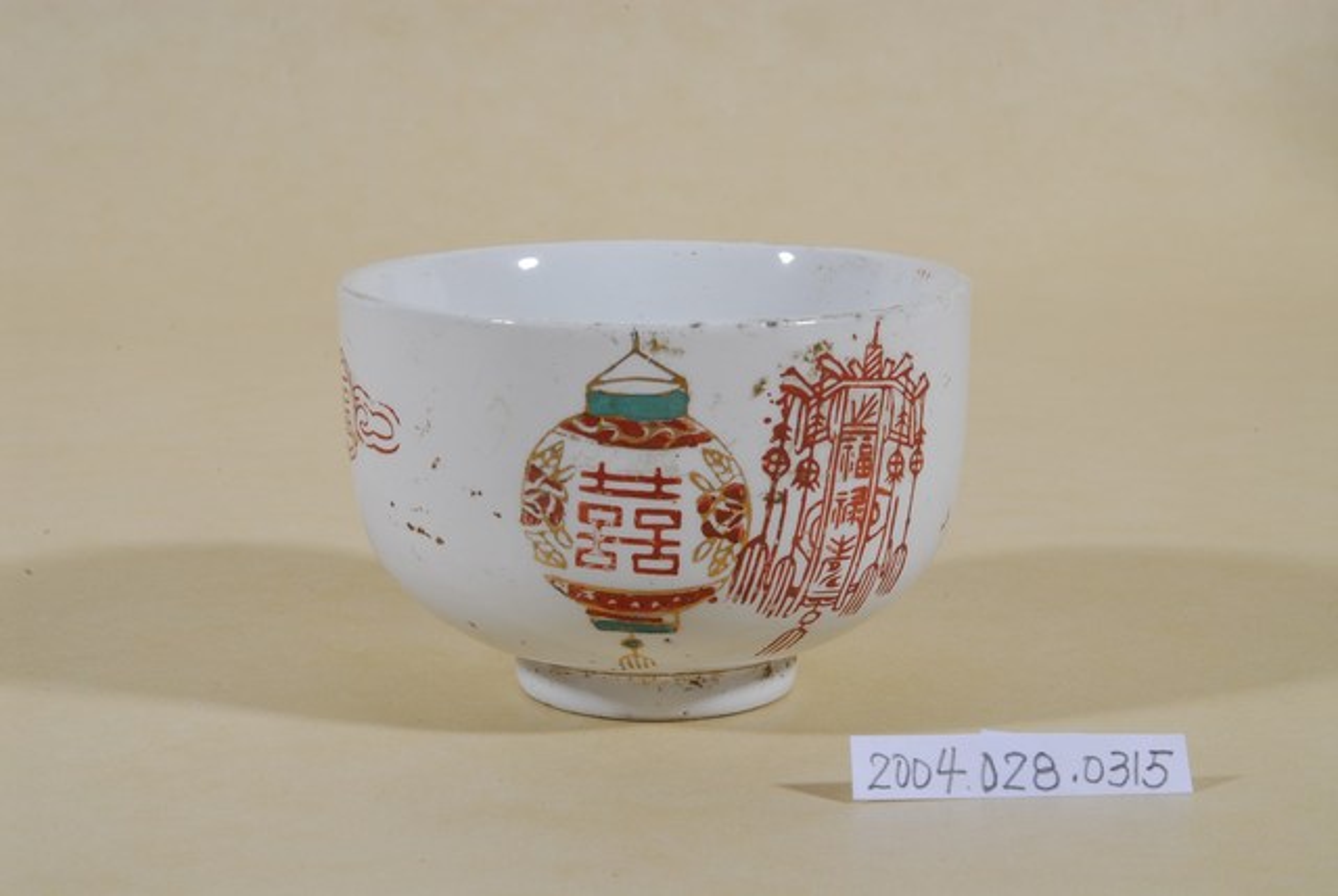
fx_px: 3909
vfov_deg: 13.1
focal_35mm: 105
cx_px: 669
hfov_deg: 19.4
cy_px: 448
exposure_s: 1/125
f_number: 25
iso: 100
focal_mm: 70
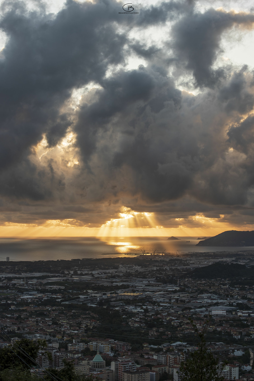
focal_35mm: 70
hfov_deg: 19.5
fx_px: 740
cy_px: 190
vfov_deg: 28.8
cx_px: 127
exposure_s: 1/50
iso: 100
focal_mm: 70
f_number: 14
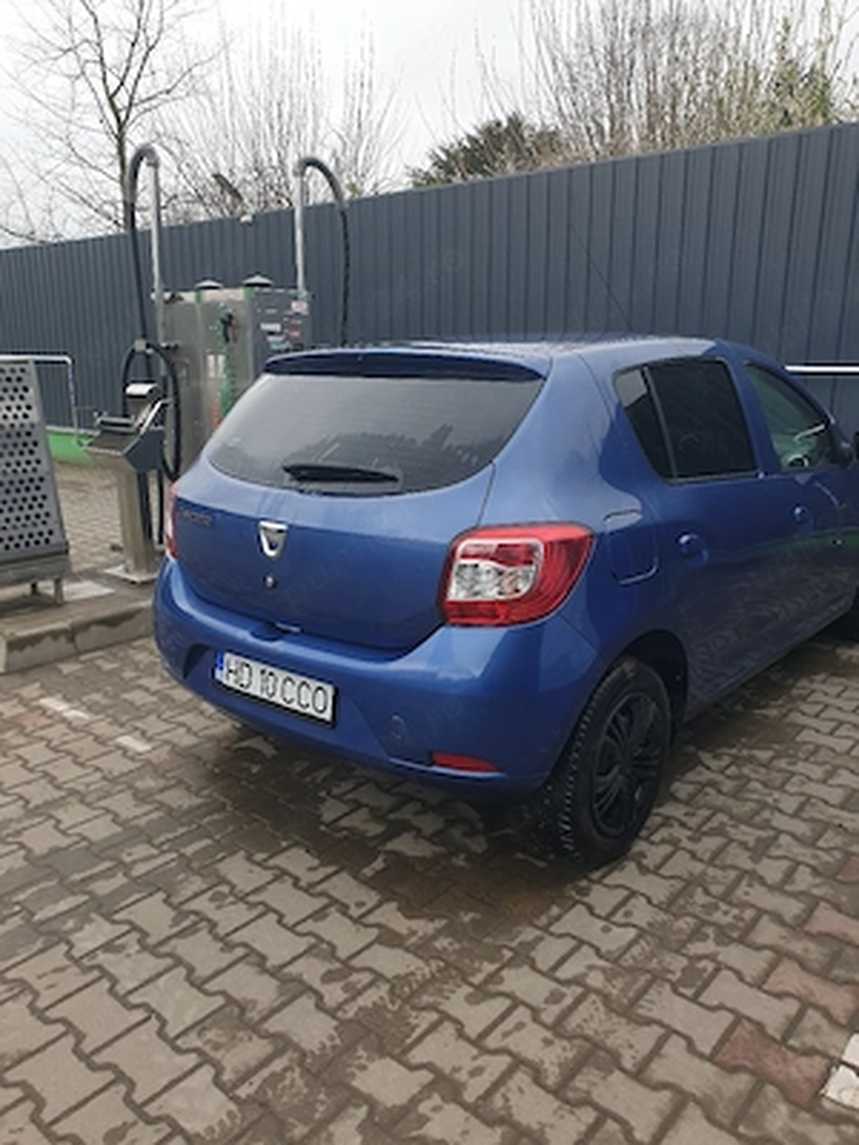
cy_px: 572
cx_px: 430
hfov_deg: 53.1
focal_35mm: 26
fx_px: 860
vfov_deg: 67.3
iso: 50
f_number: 2.4
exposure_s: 1/333
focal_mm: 4.3
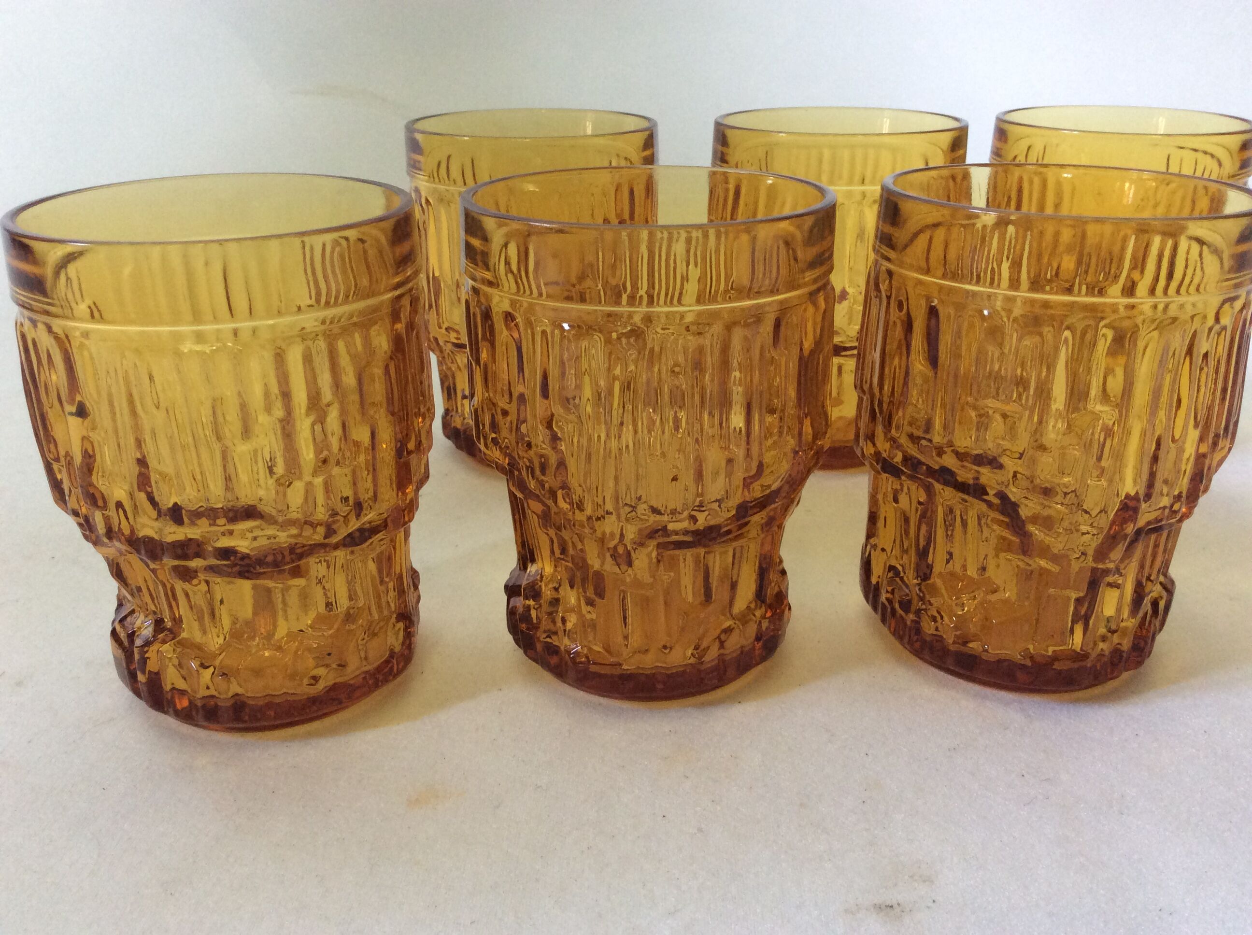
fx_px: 1156
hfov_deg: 56.9
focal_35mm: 32
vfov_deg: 44.1
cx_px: 626
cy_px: 468
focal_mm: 3.3
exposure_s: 1/25
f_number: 2.4
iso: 125
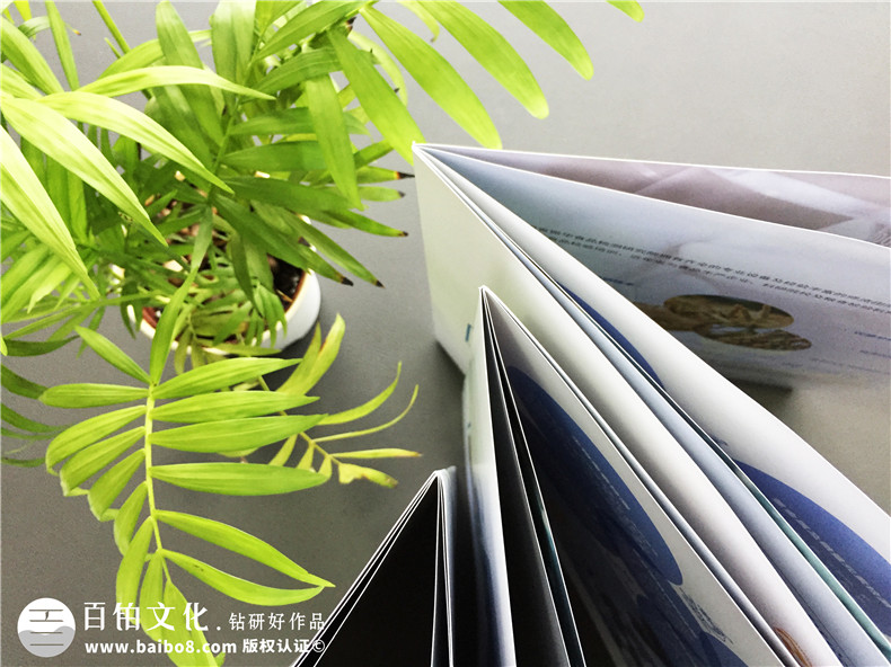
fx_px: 746
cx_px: 446
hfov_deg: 61.7
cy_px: 334
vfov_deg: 48.2
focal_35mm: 29
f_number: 2.2
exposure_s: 1/33
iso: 160
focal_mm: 4.15
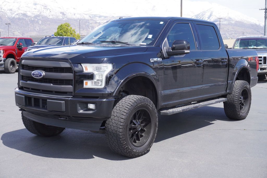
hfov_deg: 41.1
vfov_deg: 28.1
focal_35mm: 48
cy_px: 89
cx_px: 134
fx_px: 356
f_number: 8
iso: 100
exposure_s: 1/160
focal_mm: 32
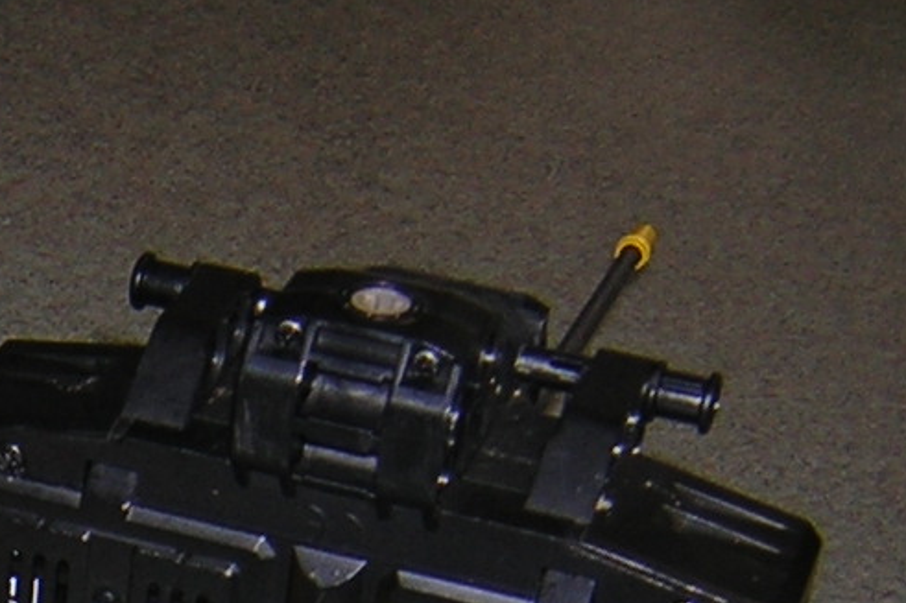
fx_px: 3069
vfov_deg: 10.7
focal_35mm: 122
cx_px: -264
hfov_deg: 16.0
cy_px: 974
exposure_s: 1/60.1
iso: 100
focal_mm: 4.7
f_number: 2.6
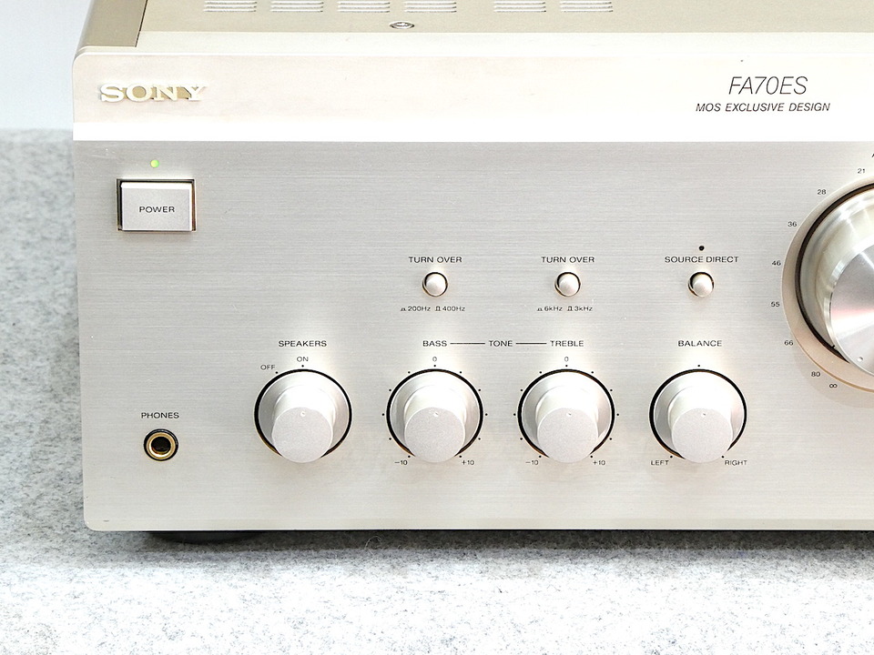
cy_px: 328
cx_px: 437
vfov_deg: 9.3
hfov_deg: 12.3
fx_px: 4040
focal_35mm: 160
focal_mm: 28.7
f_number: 6.3
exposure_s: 1/10
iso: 400
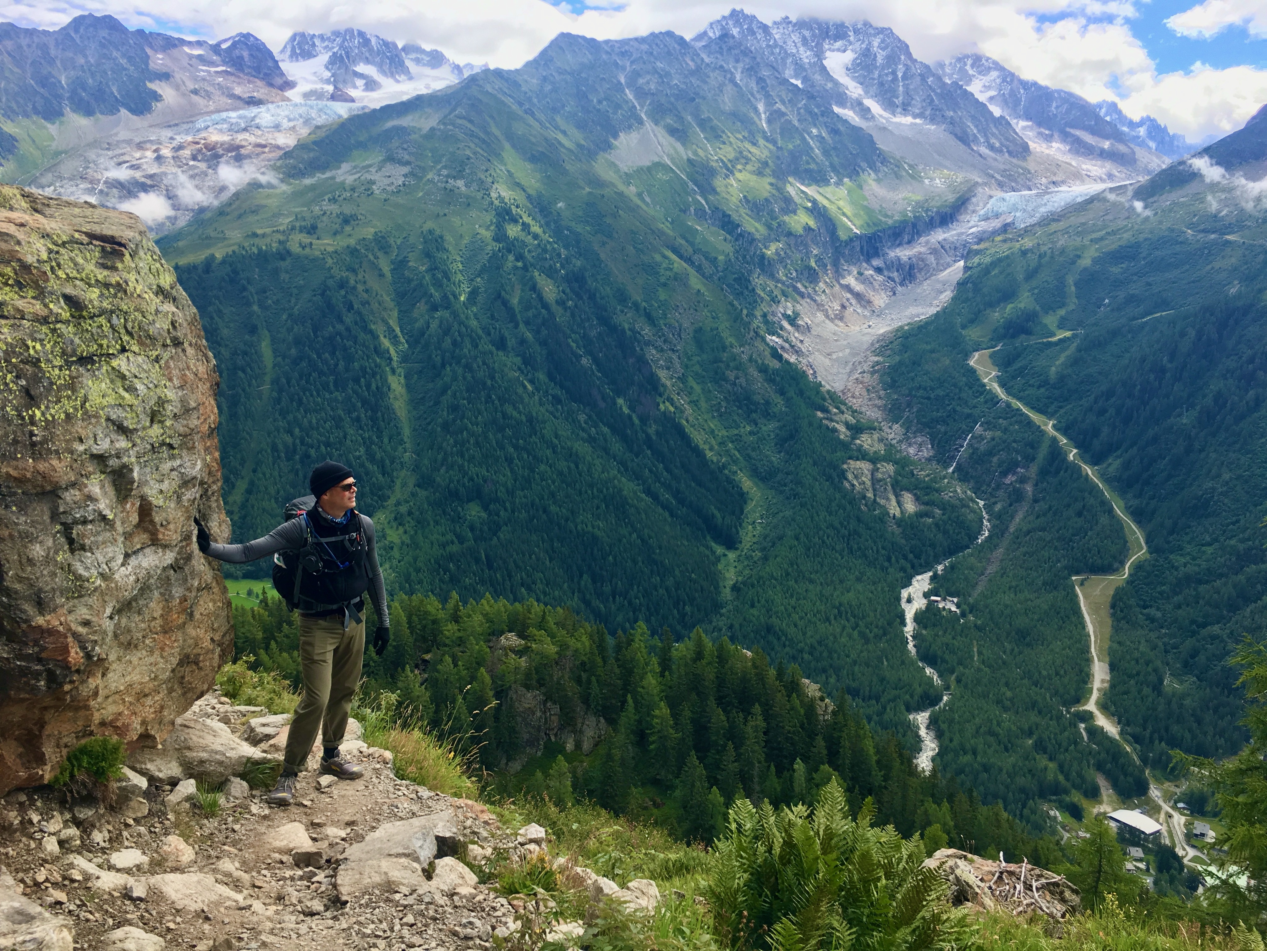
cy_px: 476
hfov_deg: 61.7
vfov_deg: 48.2
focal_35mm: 29
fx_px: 1061
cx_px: 634
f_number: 2.2
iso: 25
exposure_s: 1/657
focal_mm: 4.15
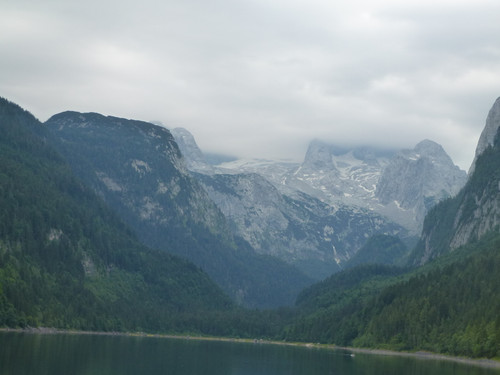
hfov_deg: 28.2
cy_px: 188
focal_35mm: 69
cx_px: 250
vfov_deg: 21.3
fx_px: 997
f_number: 4.6
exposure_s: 1/400
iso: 160
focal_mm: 11.7
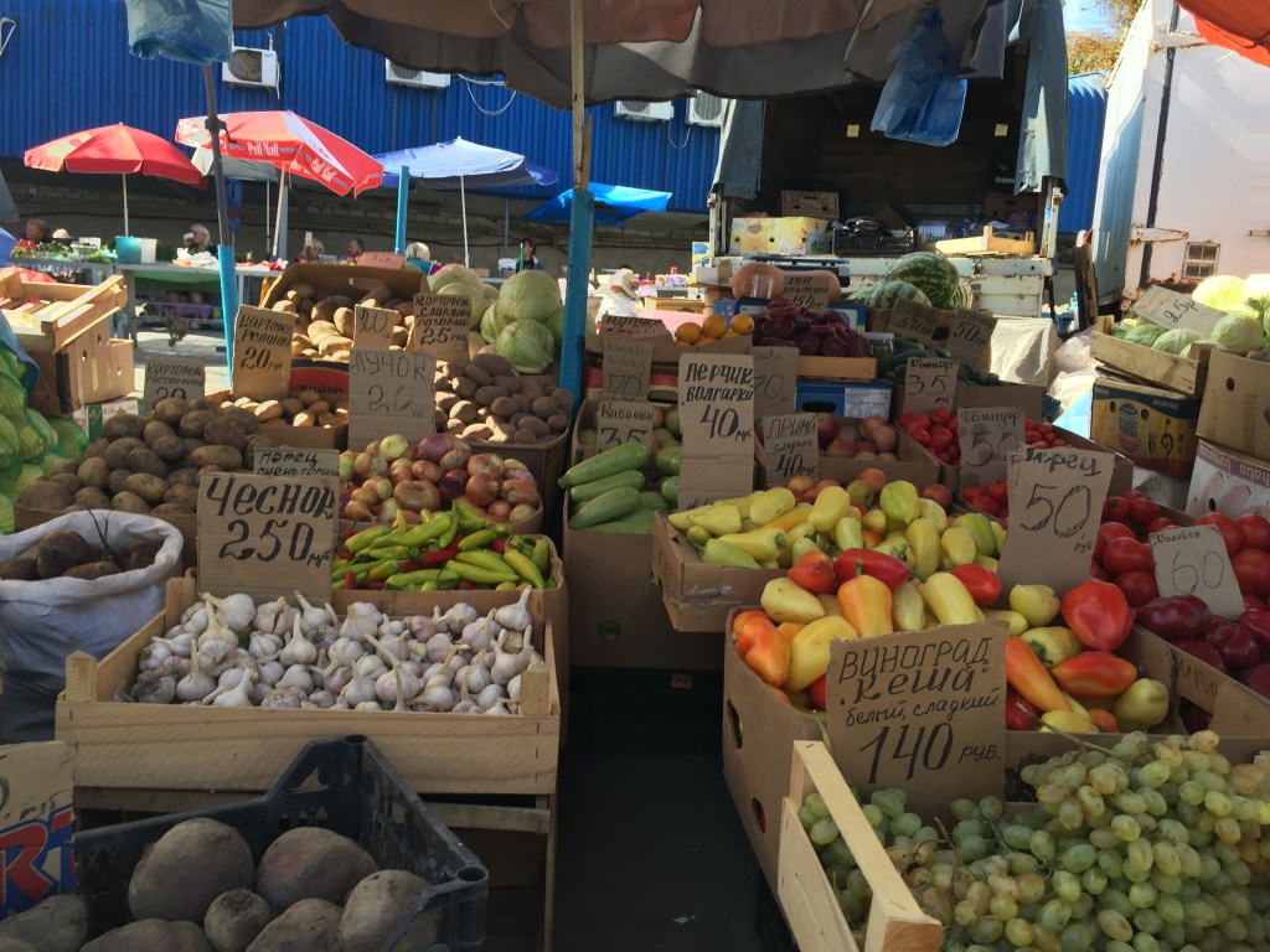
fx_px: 1064
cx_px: 635
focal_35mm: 29
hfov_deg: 61.7
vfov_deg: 48.2
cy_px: 476
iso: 32
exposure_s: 1/482
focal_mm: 4.15
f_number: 2.2
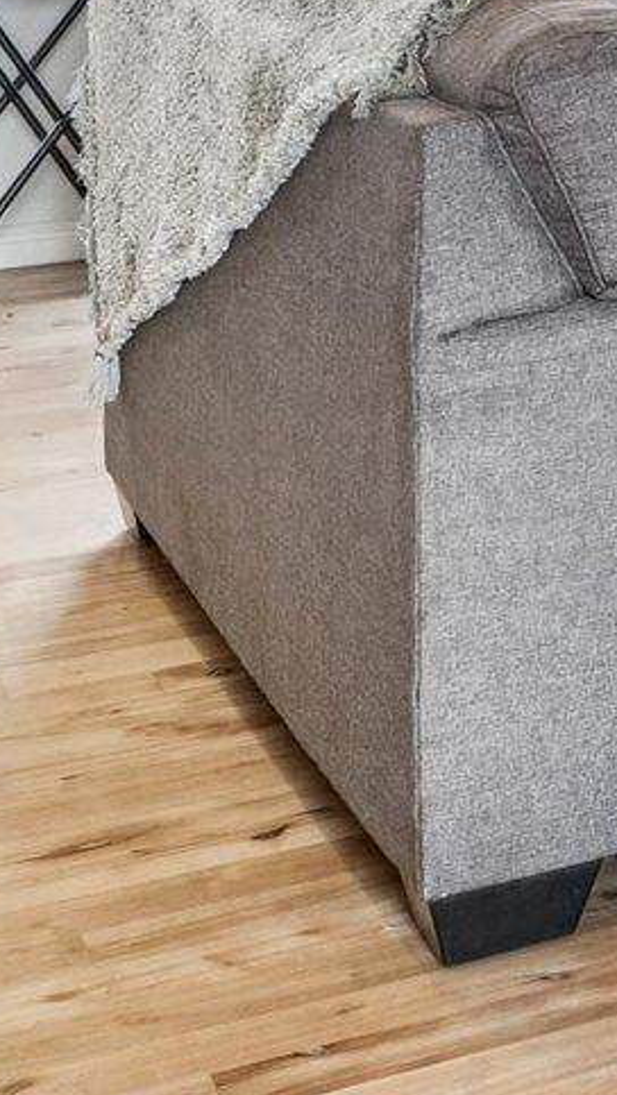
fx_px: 3061
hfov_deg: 9.1
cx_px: 1887
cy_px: -356
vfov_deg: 18.7
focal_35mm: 105
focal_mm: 15.8
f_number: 13
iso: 400
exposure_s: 1/2.5
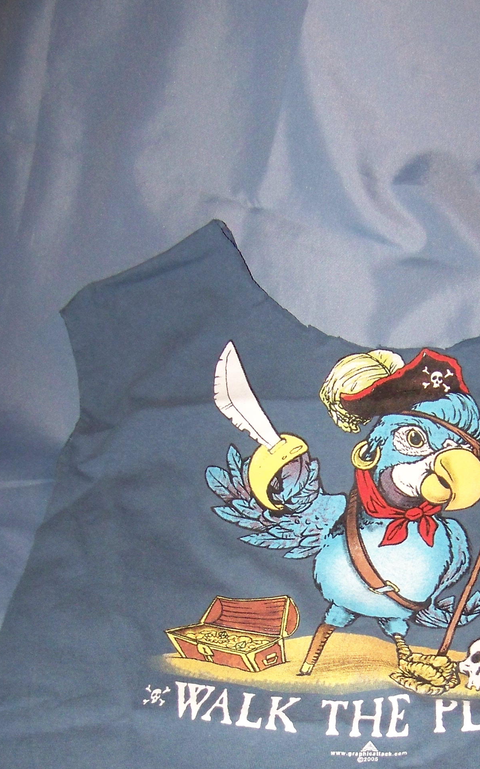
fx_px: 1277
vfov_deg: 32.6
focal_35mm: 61
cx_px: 361
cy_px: 607
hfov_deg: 21.1
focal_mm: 5.85
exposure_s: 1/30
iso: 200
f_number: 2.8
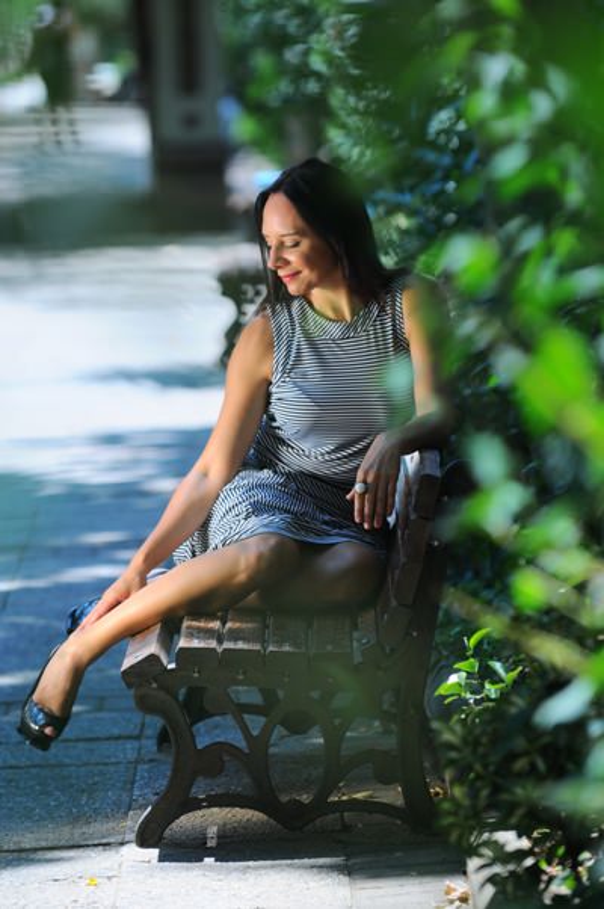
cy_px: 454
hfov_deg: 5.9
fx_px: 5864
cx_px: 302
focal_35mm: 232
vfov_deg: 8.9
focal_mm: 155
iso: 200
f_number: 2.8
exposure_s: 1/1000
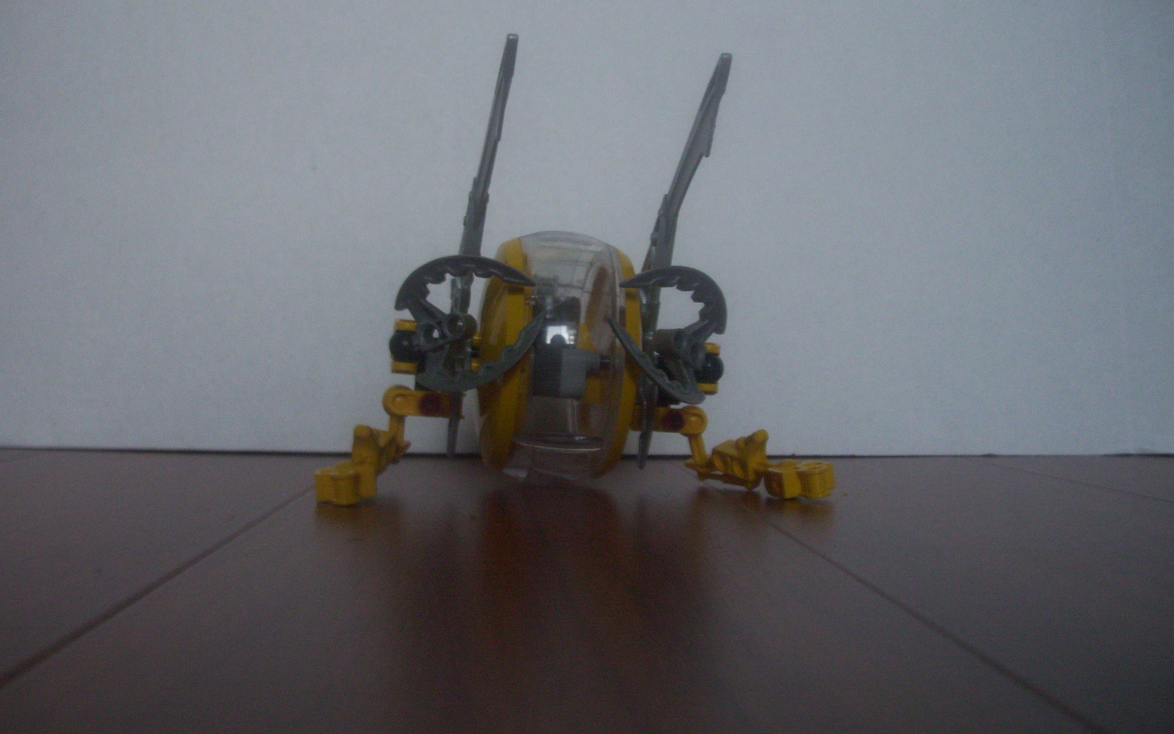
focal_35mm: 37
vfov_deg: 34.4
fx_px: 1184
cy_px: 345
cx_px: 577
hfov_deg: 52.7
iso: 160
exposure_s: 1/8
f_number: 2.9
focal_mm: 5.7
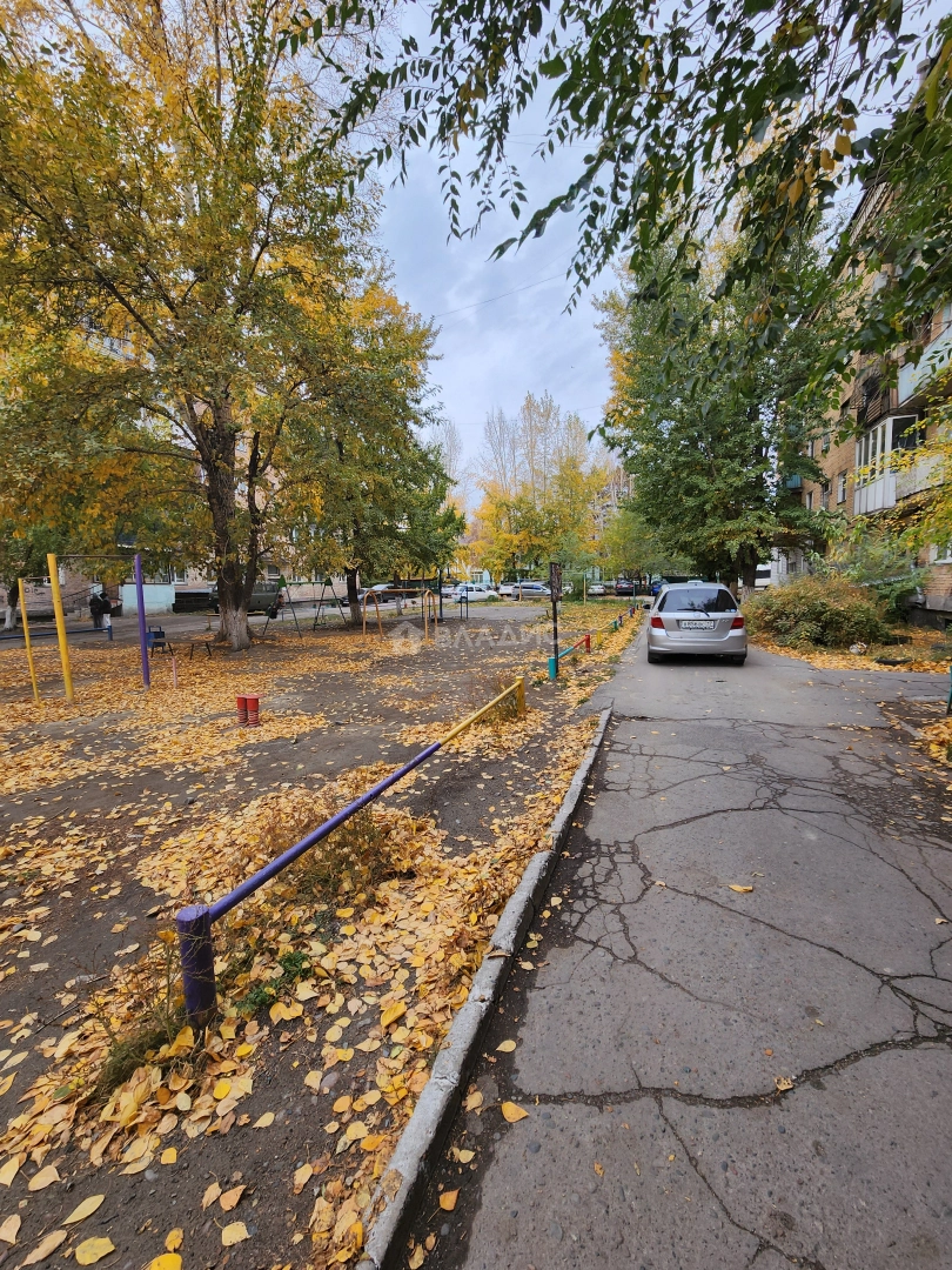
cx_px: 476
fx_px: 477
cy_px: 635
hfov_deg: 89.9
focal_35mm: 13
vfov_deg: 106.2
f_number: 2.2
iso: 50
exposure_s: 1/237
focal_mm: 2.2
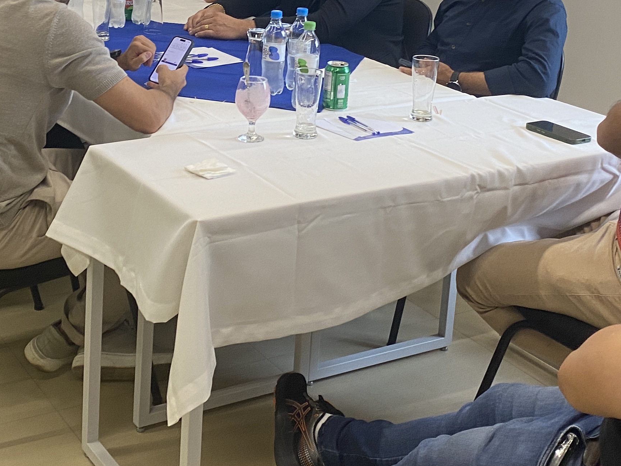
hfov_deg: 31.5
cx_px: 218
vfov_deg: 23.5
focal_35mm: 61
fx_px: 1094
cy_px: 66
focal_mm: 4.25
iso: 100
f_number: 1.8
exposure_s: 1/60
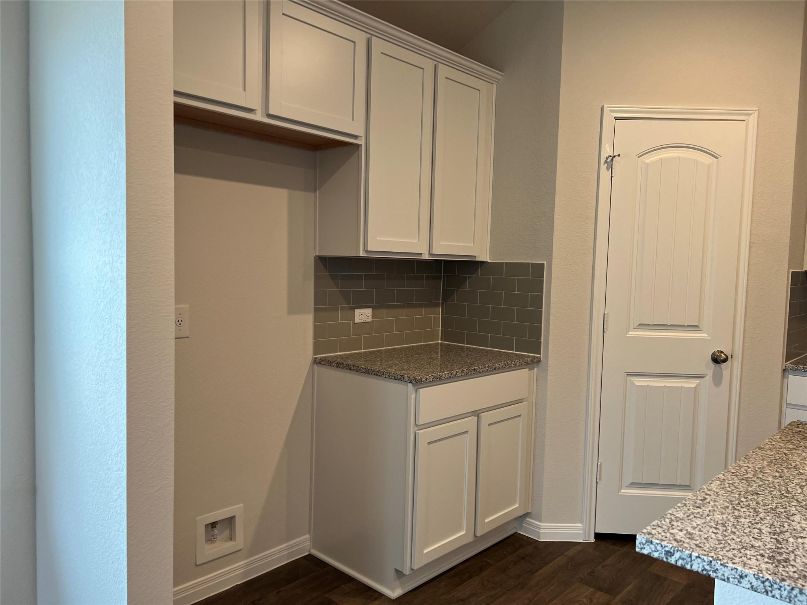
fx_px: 606
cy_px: 302
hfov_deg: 67.3
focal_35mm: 26
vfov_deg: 53.1
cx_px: 404
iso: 64
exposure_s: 1/60
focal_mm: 5.7
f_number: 1.5
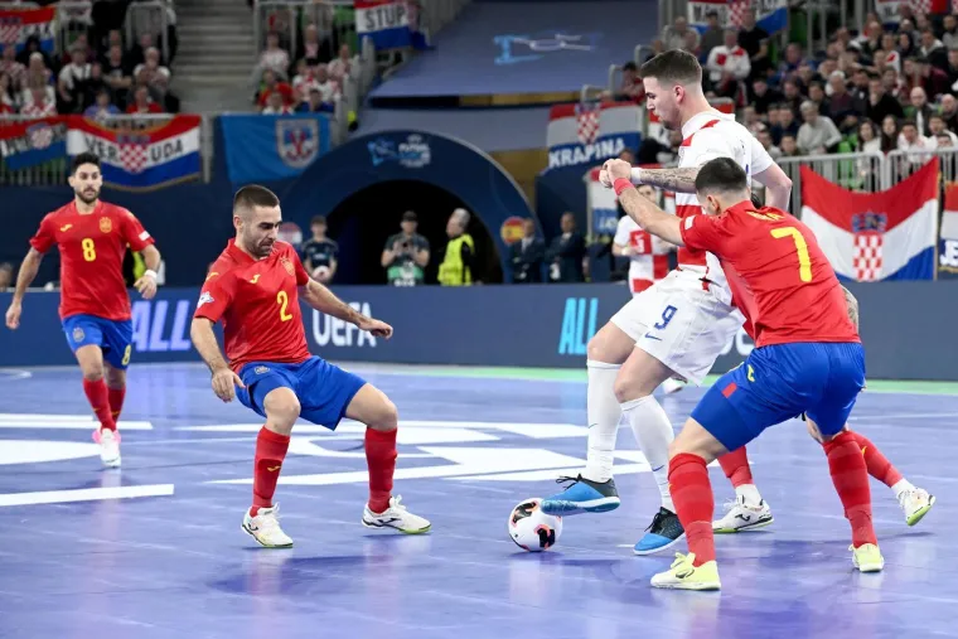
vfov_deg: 13.0
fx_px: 2795
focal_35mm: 105
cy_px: 320
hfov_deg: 19.5
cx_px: 479
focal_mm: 105
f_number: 4
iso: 4000
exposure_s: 1/2500
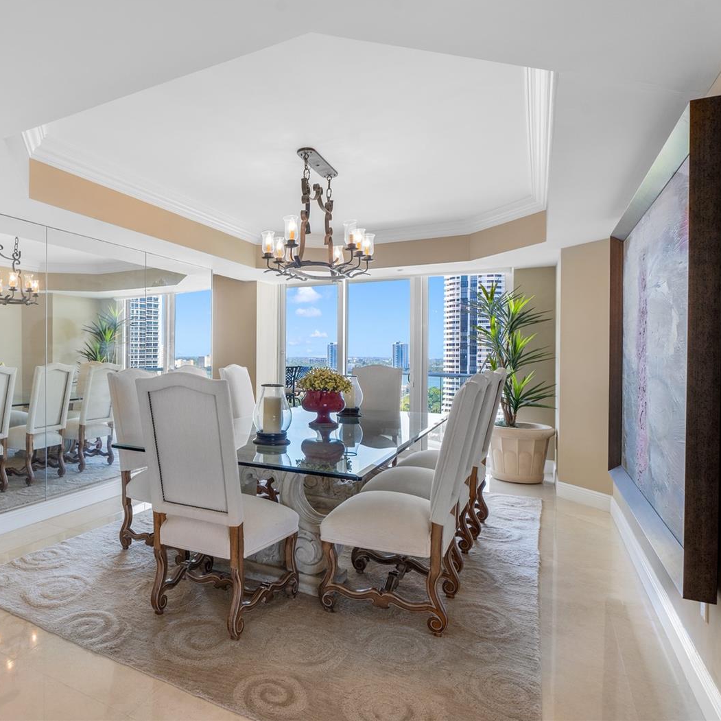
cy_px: 356
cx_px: 213
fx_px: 521
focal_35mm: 22
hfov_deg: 66.5
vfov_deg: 69.3
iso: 400
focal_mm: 17.1
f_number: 8
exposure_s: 1/13
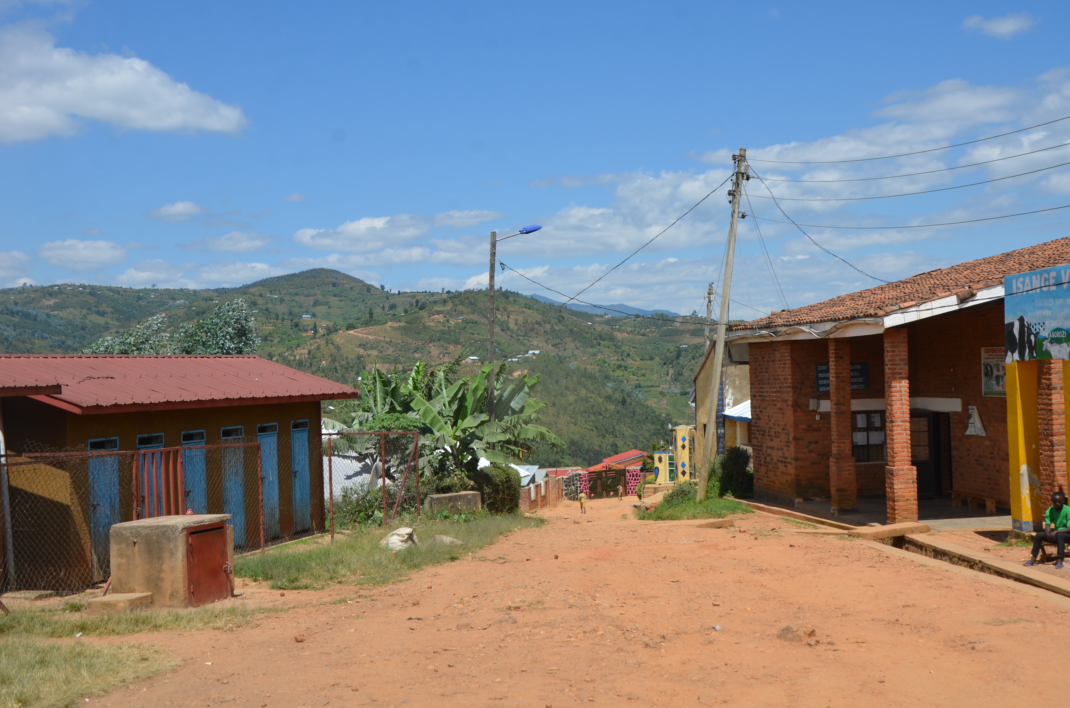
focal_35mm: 48
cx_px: 535
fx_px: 1424
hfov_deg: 41.2
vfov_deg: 28.0
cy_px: 354
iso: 100
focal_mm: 32
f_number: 8
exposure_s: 1/250
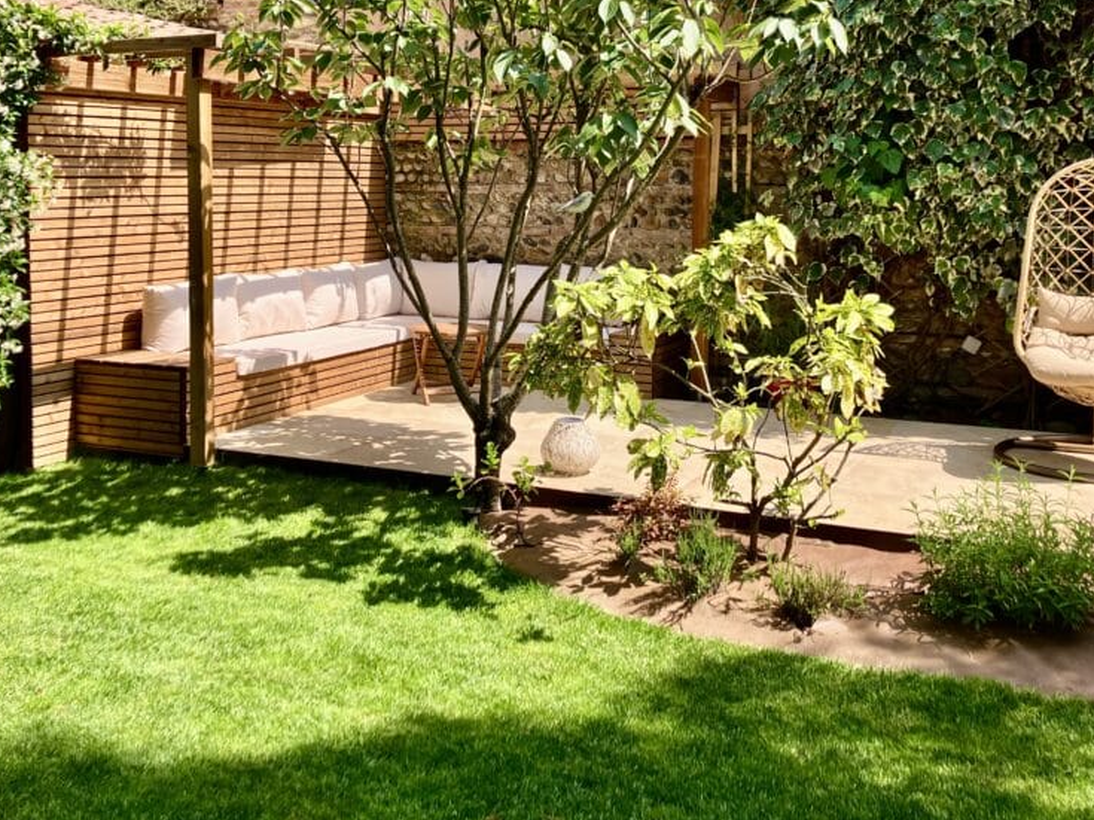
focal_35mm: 39
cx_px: 505
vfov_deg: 36.3
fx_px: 1232
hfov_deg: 47.8
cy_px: 252
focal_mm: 3.99
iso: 32
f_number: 1.8
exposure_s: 1/674
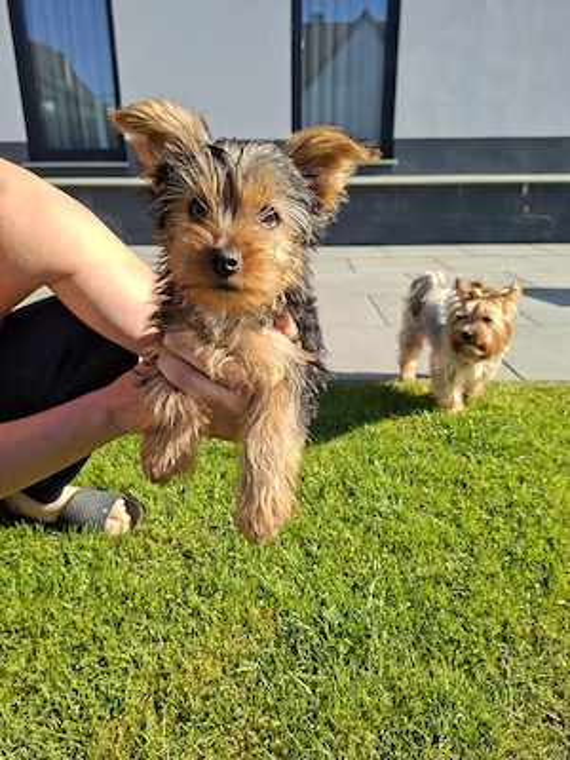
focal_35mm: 23
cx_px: 285
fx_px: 505
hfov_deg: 58.9
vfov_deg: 73.9
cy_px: 380
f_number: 1.8
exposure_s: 1/1111
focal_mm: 5.54
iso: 50
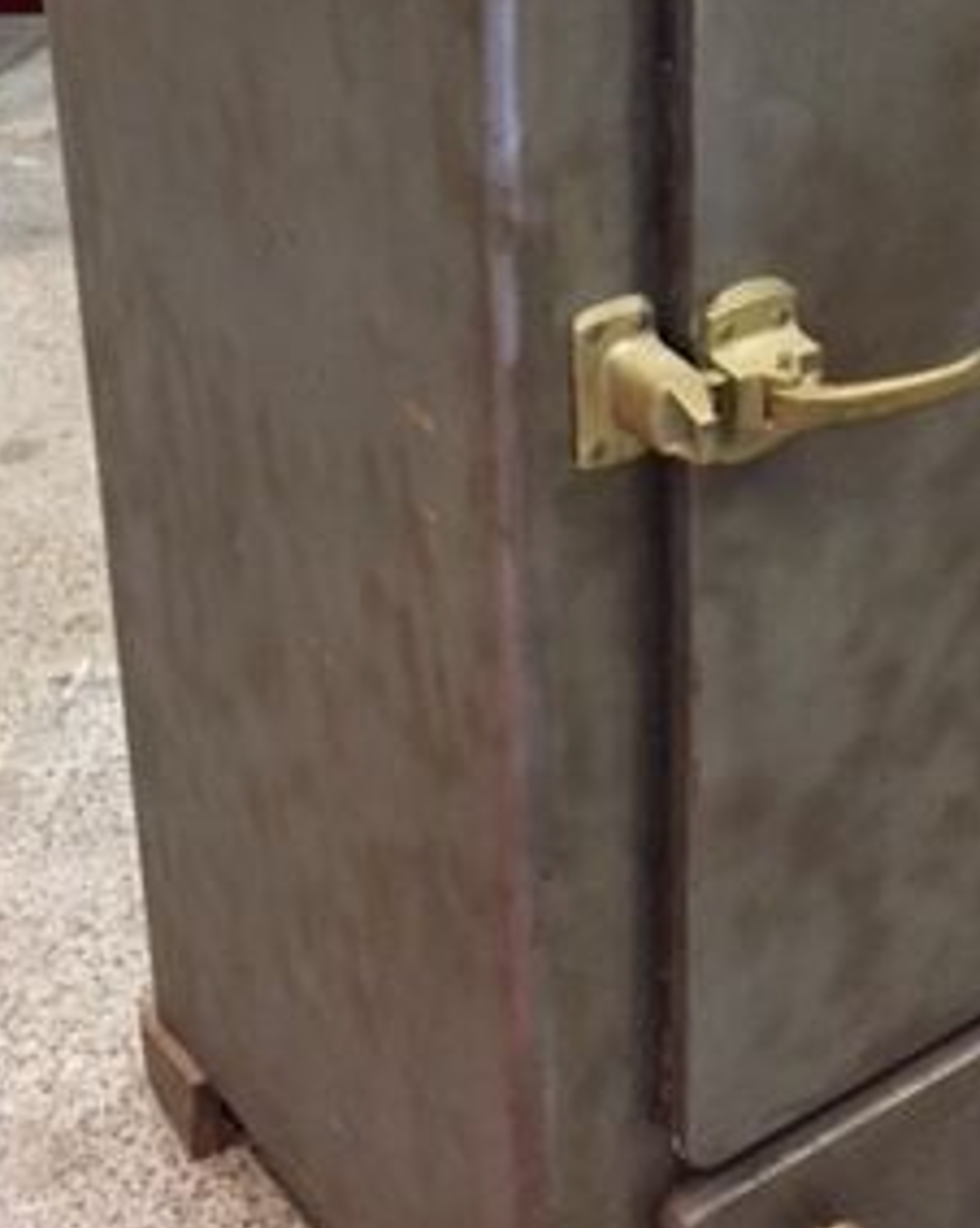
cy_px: 291
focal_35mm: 64
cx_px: 776
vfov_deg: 29.1
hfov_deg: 23.5
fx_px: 2323
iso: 250
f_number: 2.2
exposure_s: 1/25
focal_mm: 4.15
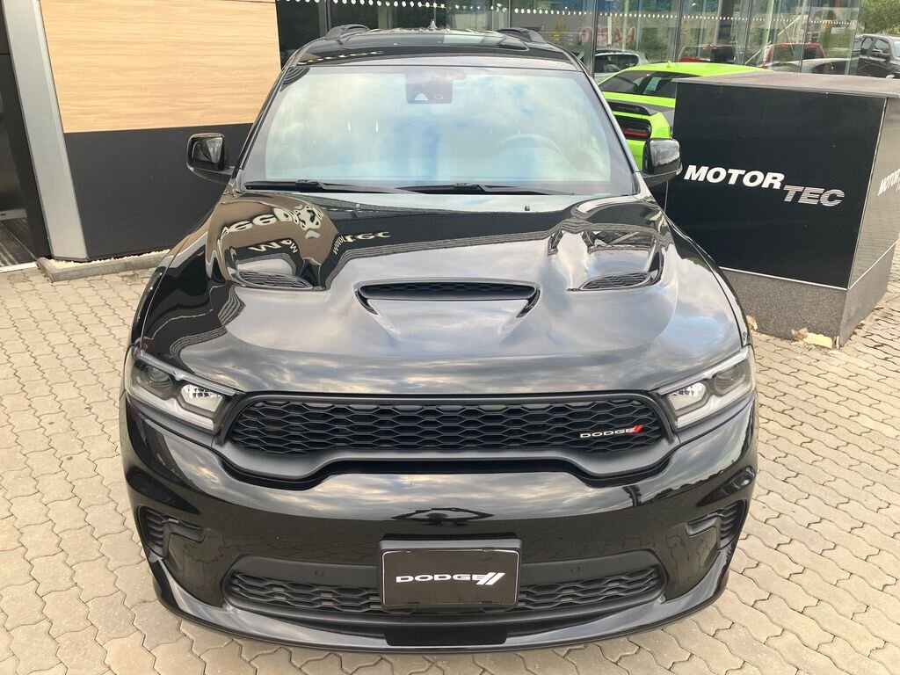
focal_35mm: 28
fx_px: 728
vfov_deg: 49.7
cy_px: 338
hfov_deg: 63.4
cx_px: 450
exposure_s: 1/121
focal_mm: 3.99
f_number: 1.8
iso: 80
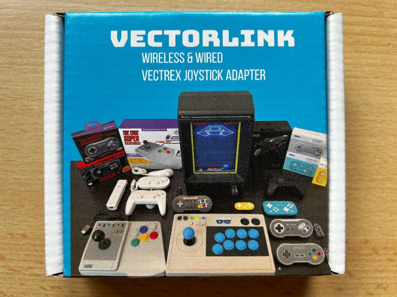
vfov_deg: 53.1
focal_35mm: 26
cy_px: 148
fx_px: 298
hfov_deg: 67.3
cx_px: 198
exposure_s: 1/121
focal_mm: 5.7
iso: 50
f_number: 1.5
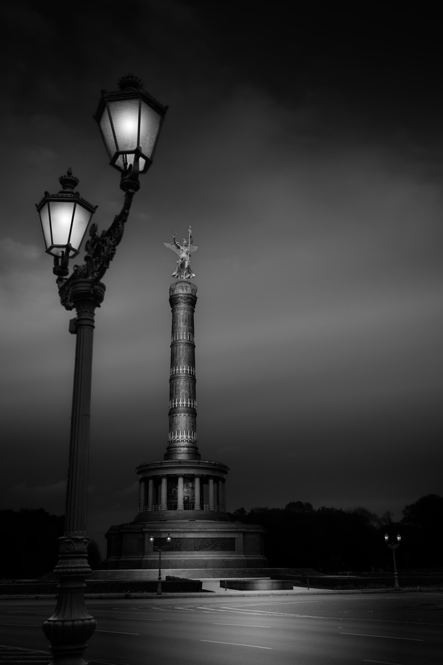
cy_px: 332
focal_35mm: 35
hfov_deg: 37.9
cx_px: 222
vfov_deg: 54.4
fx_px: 646
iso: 200
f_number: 4
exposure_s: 1/100
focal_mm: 35
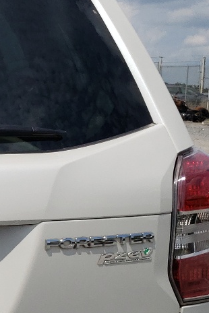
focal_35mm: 93
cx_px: -185
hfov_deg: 13.1
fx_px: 810
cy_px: 263
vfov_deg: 21.6
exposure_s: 1/10000
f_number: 1.5
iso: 50
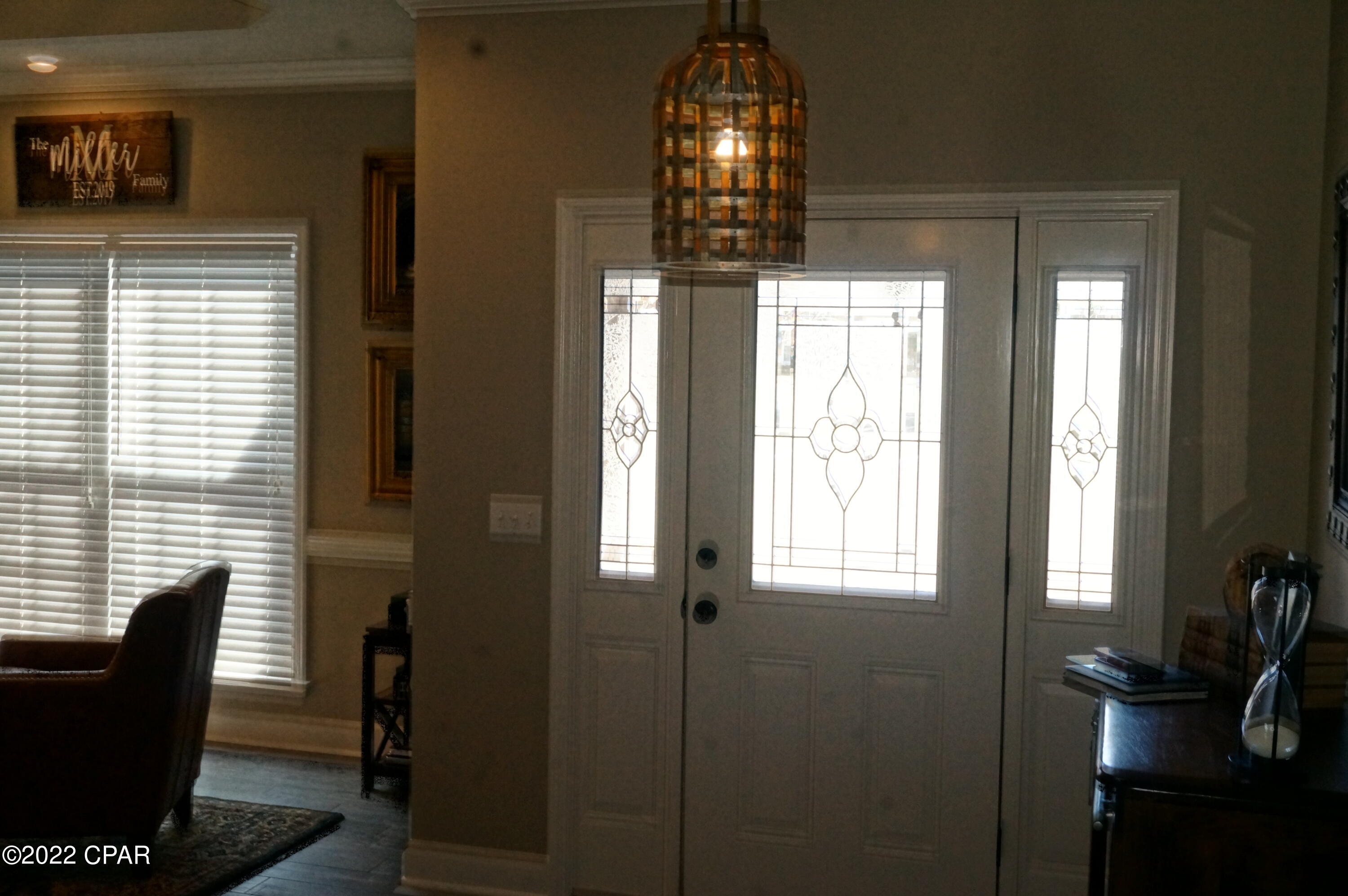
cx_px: 674
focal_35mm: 40
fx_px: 1515
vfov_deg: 32.9
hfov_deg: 48.0
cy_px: 448
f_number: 9
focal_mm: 27
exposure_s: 1/160
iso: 3200
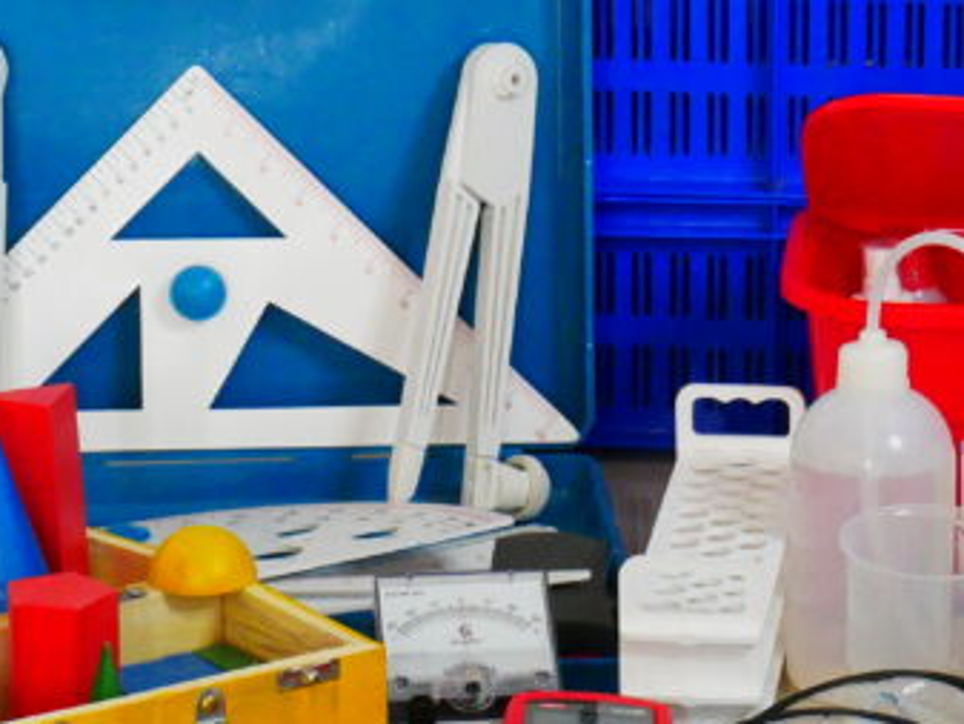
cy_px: 391
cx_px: 924
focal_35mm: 170
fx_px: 4736
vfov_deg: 8.7
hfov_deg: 11.5
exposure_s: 1/80
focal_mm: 28
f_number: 7.1
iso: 1600
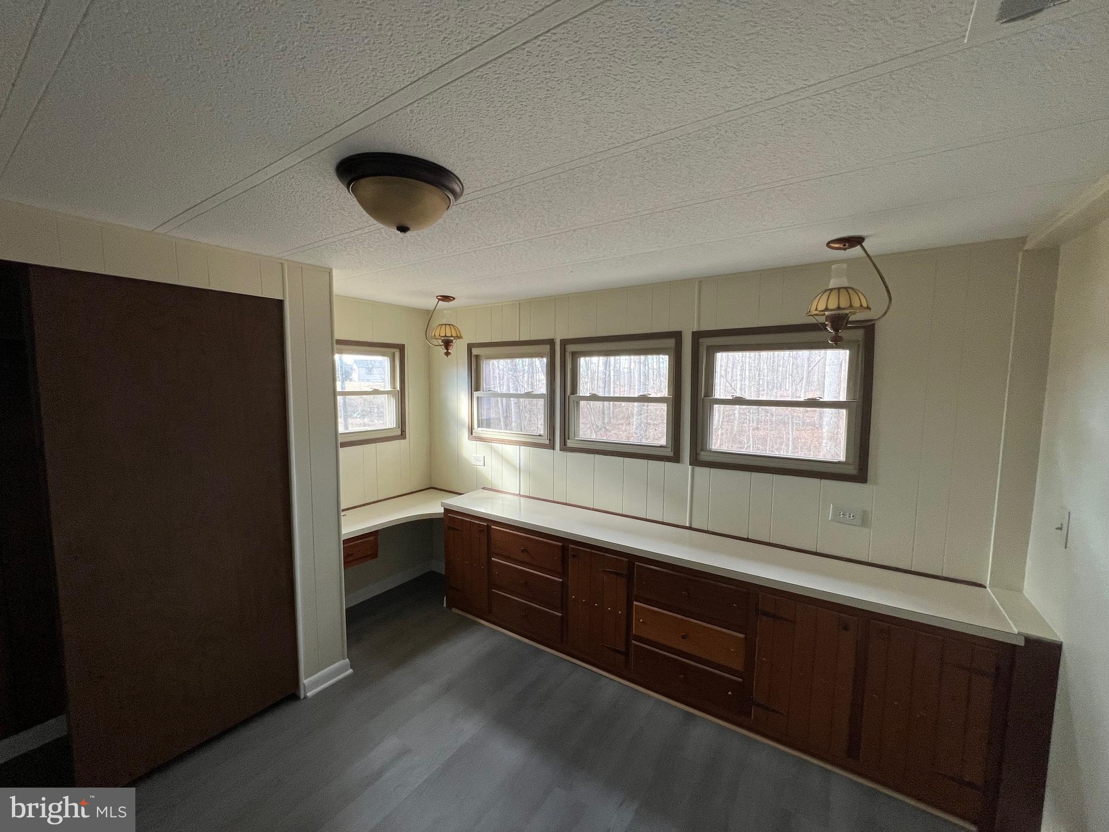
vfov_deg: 89.9
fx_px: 416
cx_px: 554
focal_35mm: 13
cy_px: 416
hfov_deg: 106.2
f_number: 1.8
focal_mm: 1.57
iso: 100
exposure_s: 1/99
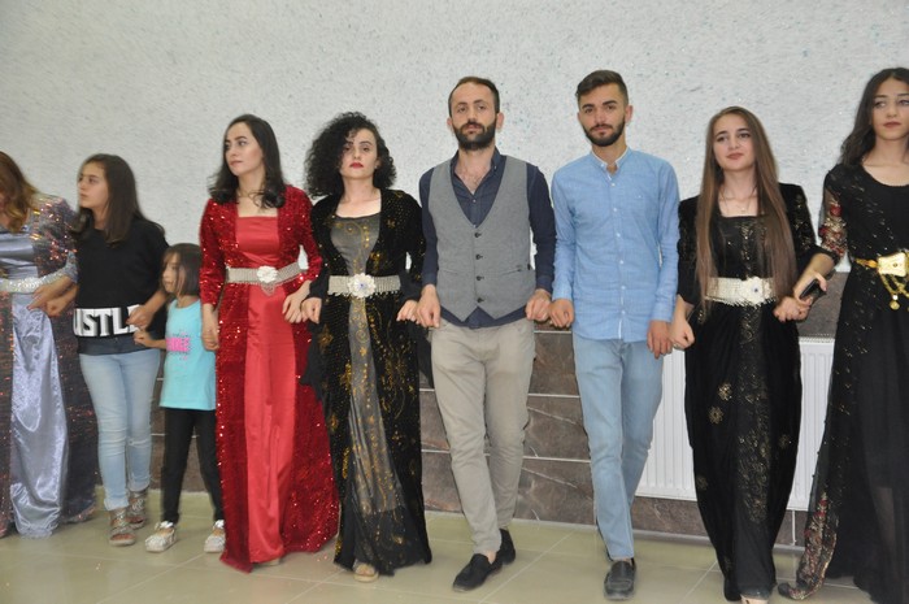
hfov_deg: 37.9
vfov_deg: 25.7
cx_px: 454
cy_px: 302
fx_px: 1324
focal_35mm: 52
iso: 1250
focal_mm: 35
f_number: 4.5
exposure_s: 1/60
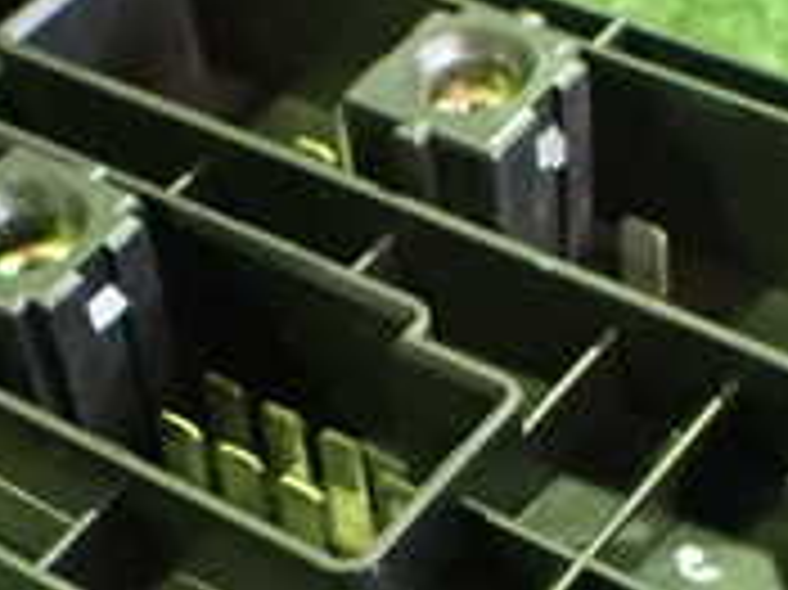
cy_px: 527
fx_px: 2343
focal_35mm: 103
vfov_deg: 14.2
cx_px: 360
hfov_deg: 19.1
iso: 1600
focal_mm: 5.4
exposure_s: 1/25
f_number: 2.3
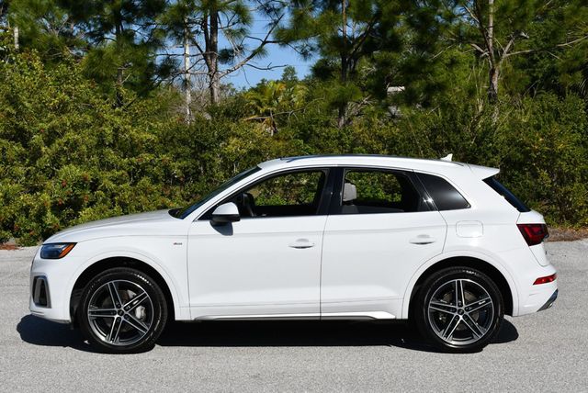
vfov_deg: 21.3
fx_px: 1046
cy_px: 196
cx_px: 294
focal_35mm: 64
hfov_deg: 31.4
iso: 100
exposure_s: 1/320
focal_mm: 32
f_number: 9
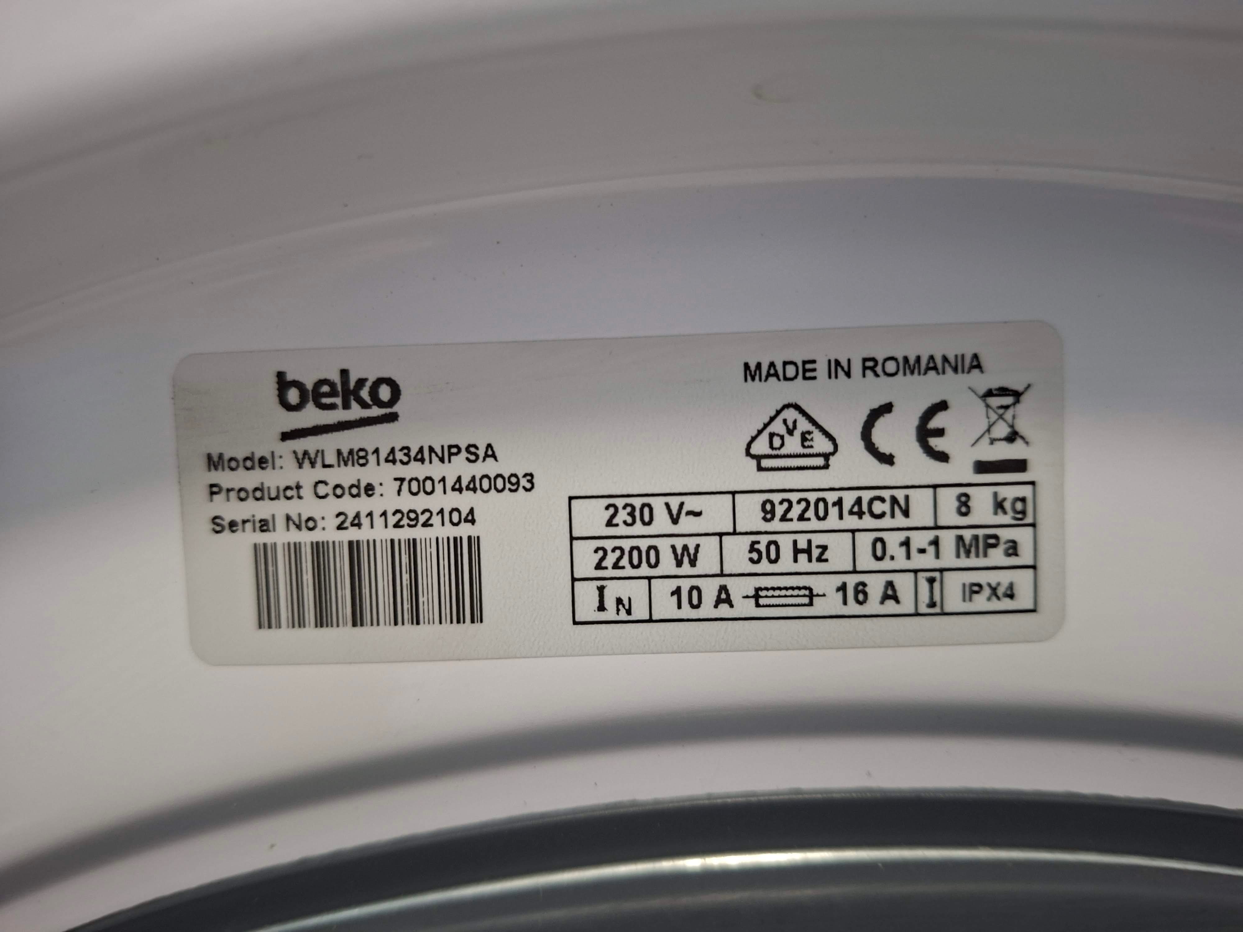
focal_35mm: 23
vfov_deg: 58.9
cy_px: 466
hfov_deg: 73.9
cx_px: 622
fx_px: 826
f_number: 1.8
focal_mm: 5.54
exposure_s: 1/25
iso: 400
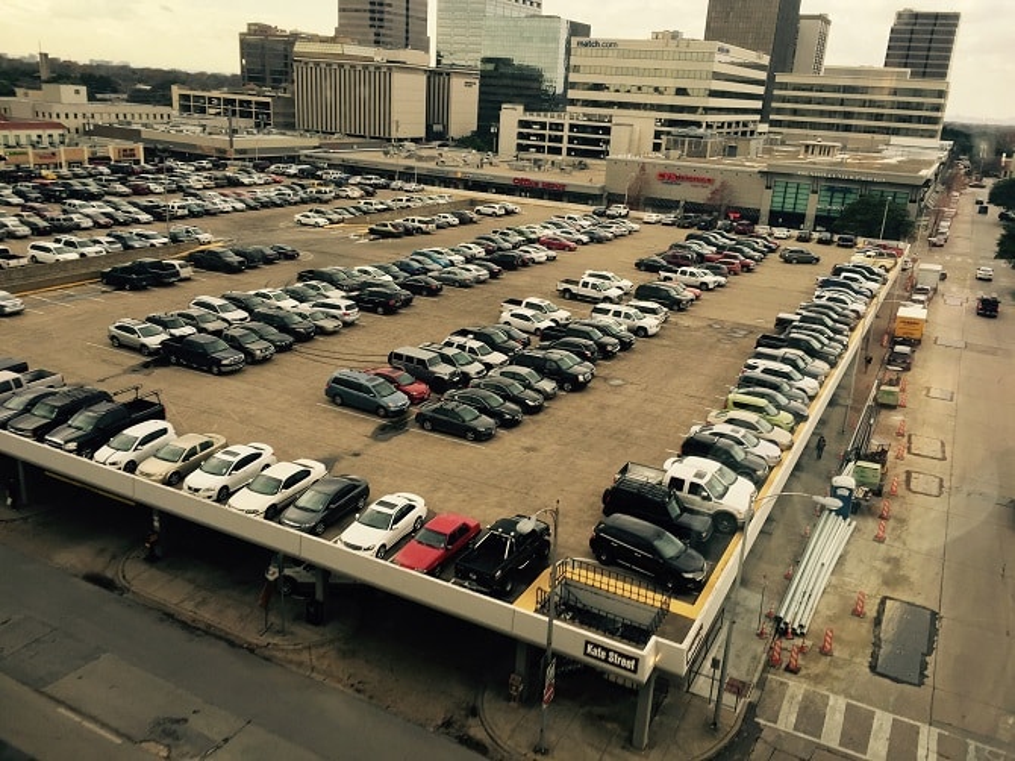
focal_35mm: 29
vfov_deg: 48.2
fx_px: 850
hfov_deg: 61.7
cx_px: 508
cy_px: 380
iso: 32
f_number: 2.2
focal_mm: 4.15
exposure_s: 1/40
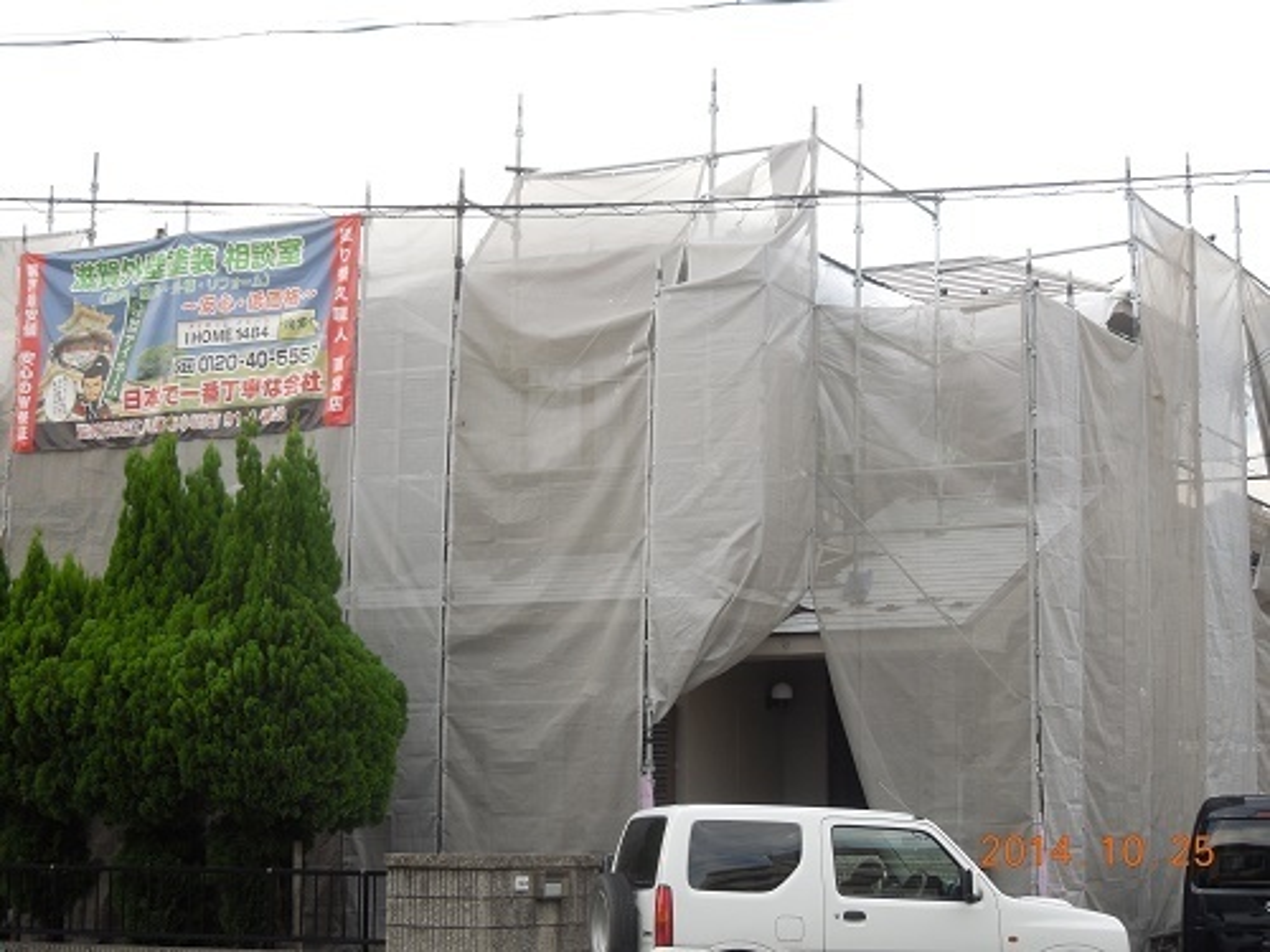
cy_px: 476
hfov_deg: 28.2
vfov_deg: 21.3
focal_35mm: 69
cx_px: 635
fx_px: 2531
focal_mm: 12.5
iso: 100
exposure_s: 1/100
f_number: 4.4
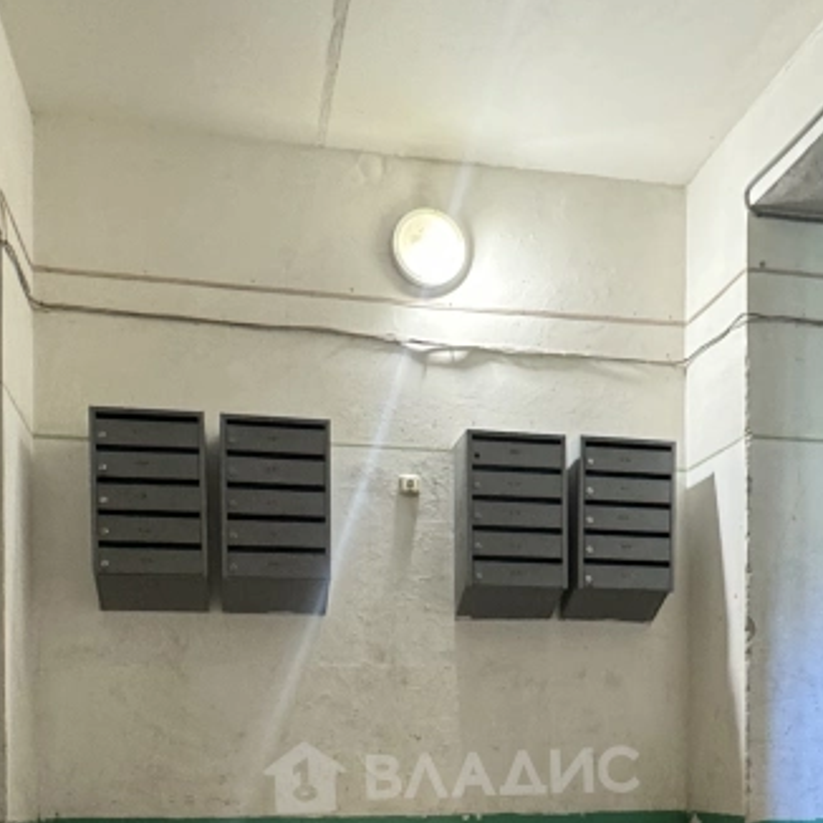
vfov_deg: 37.6
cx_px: 454
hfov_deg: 40.9
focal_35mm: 41
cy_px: 773
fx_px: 1103
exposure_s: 1/50
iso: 640
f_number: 2.2
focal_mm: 2.22
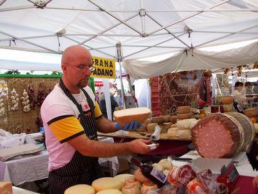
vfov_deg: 41.8
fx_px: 253
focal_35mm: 34
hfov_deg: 54.0
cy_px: 97
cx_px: 129
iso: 80
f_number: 2.8
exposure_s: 1/522
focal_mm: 5.7
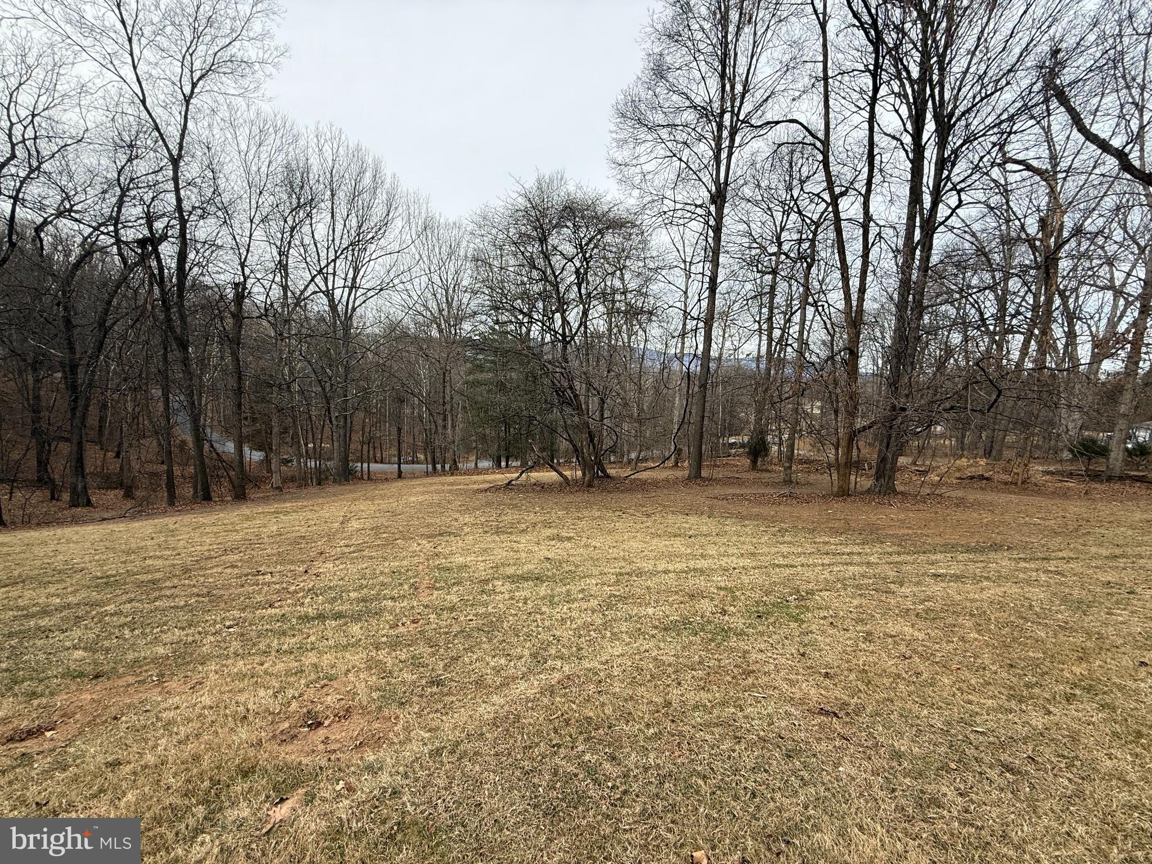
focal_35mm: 14
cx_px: 576
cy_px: 432
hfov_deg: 102.1
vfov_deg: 85.7
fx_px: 466
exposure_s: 1/486
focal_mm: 2.22
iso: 50
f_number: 2.2
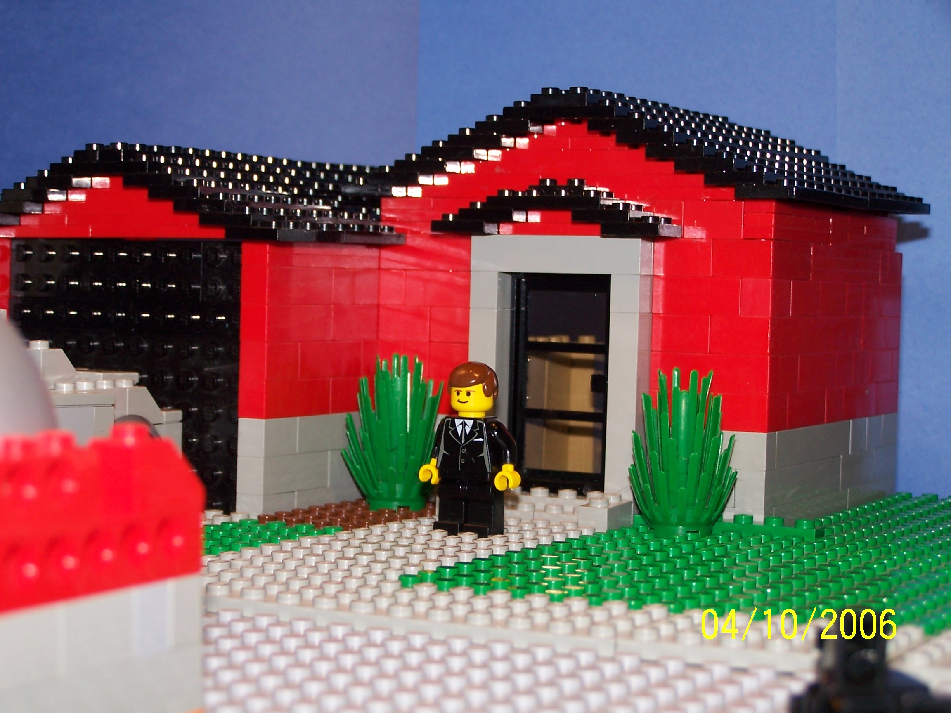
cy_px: 356
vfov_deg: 19.6
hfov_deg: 26.0
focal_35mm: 75
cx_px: 476
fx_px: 2060
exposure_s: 1/60
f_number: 3.2
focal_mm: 12.4
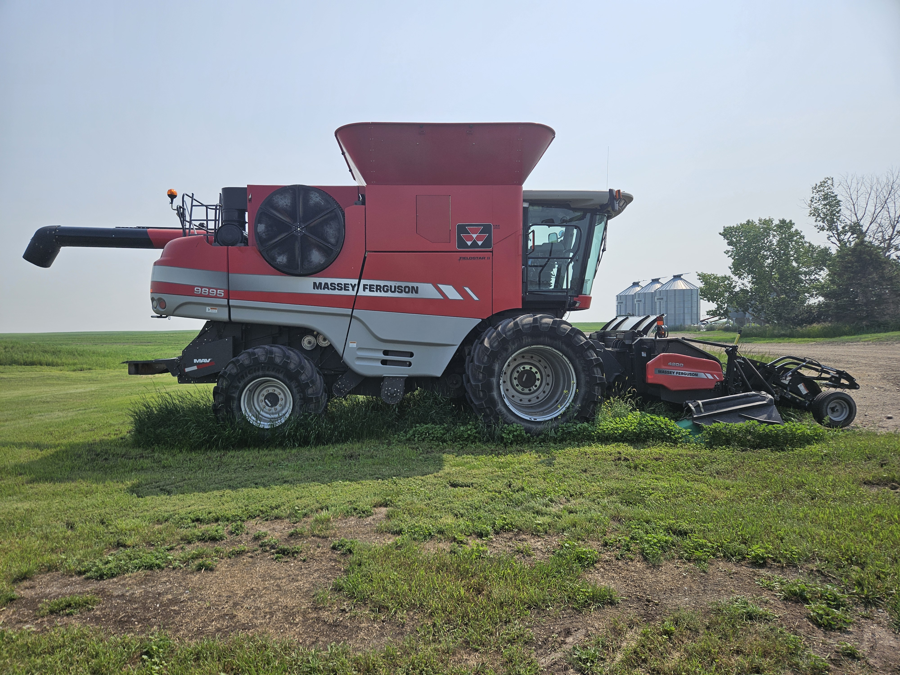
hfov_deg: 73.9
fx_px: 598
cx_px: 450
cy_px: 338
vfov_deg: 58.9
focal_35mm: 23
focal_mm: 5.4
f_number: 1.8
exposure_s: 1/3618
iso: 25
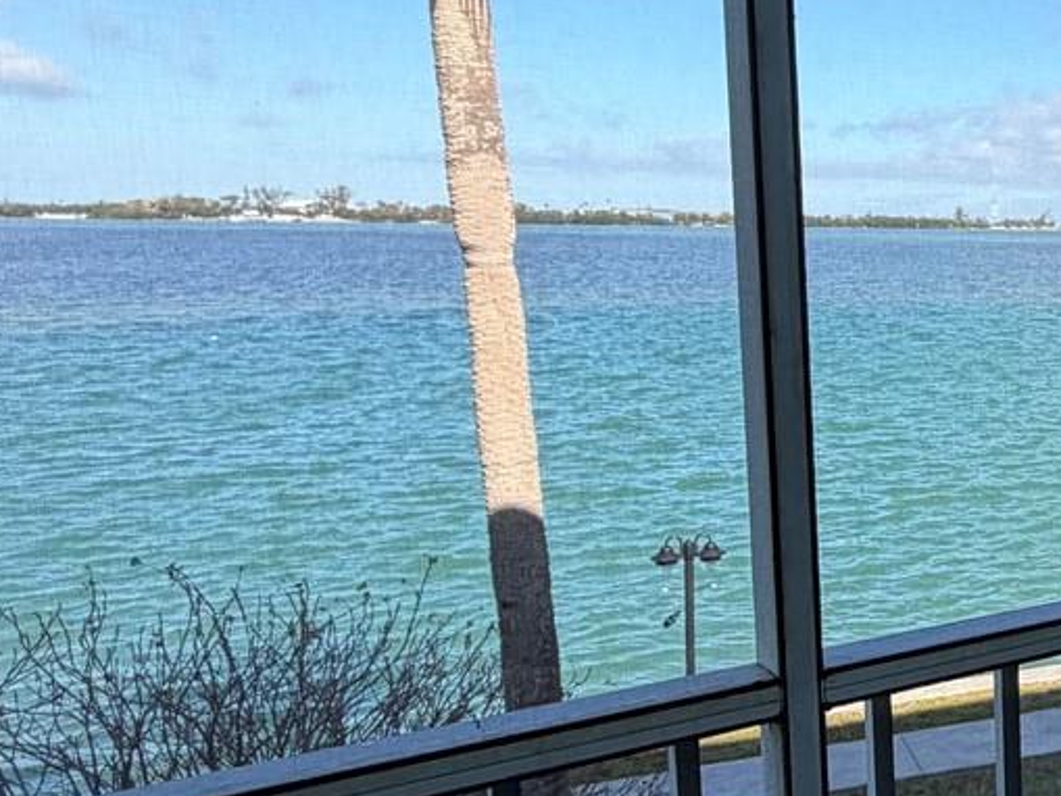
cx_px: 1420
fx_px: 1349
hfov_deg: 31.6
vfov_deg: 32.9
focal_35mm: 44
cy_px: 398
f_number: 2.2
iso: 40
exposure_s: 1/527
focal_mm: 2.22
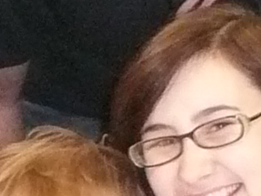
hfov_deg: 6.5
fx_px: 2262
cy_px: 117
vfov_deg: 5.0
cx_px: 340
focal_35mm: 300
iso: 400
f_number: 3.5
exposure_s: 1/30
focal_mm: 5.2
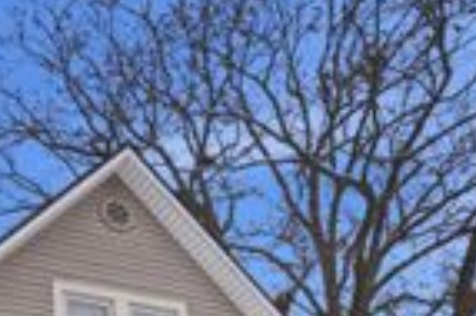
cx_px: -87
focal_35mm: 58
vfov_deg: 19.6
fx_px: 763
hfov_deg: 29.9
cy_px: 507
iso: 320
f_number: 11
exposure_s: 1/1250
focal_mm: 11
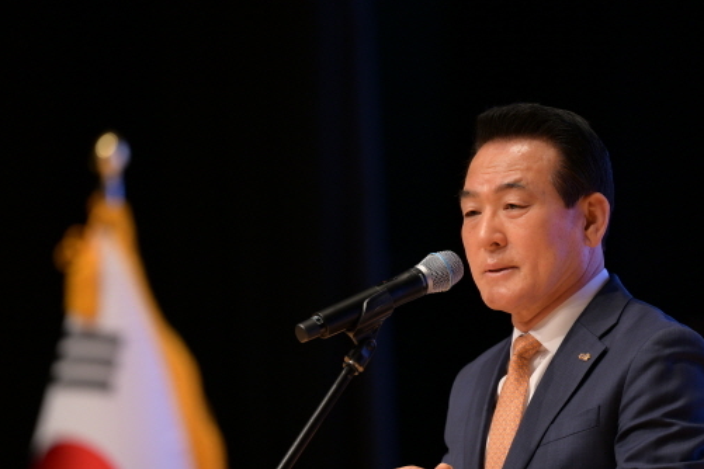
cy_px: 280
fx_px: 5006
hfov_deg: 8.0
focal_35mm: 256
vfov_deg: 5.4
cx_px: 358
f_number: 3.2
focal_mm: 200
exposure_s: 1/200
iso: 400
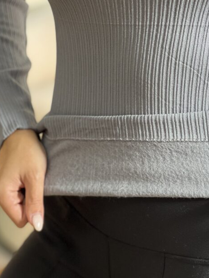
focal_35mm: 116
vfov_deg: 17.0
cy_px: 157
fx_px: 933
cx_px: 145
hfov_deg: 12.8
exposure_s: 1/40
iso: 160
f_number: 2.8
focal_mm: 9
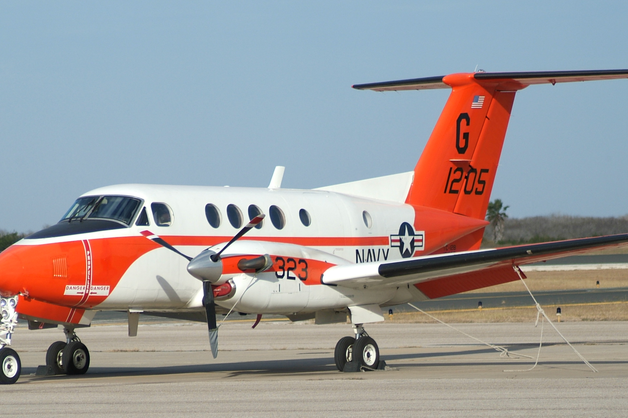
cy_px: 232
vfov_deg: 4.5
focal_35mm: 308
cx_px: 243
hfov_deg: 6.7
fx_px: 5372
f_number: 4.8
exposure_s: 1/2000
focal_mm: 130
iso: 200
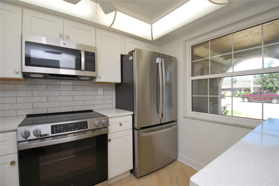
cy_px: 93
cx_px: 140
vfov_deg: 77.4
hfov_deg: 100.3
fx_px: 116
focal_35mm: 15
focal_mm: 10
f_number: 3.5
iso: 100
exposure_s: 1/80
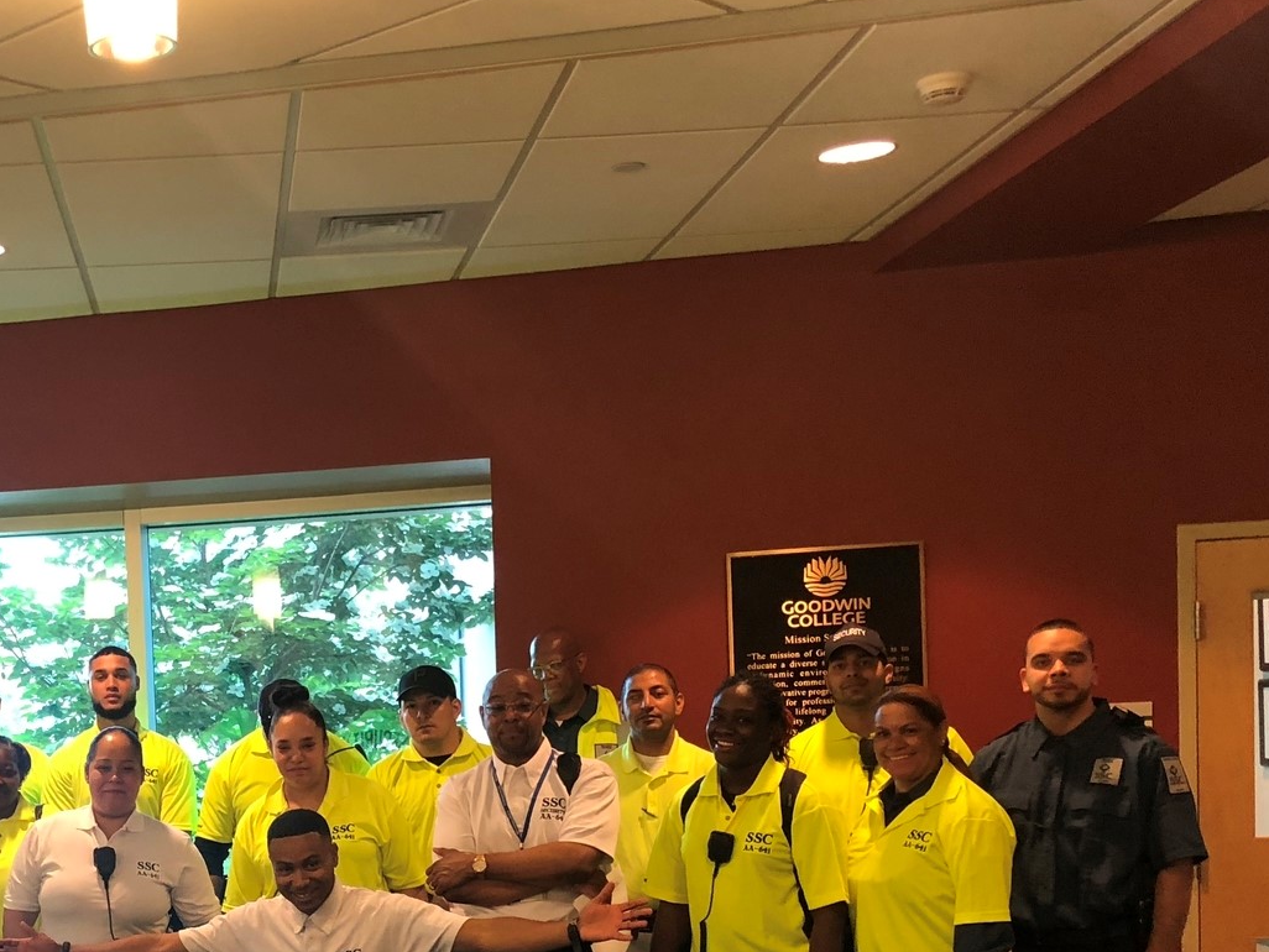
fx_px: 2017
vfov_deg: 25.8
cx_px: 176
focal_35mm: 55
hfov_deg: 33.4
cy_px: 839
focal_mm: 3.99
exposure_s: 1/15
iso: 50
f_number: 1.8
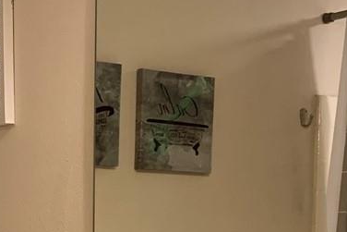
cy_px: 339
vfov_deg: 11.5
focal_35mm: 115
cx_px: 2
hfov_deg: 17.4
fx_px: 1109
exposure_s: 1/60
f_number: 1.8
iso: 200
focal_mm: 4.25
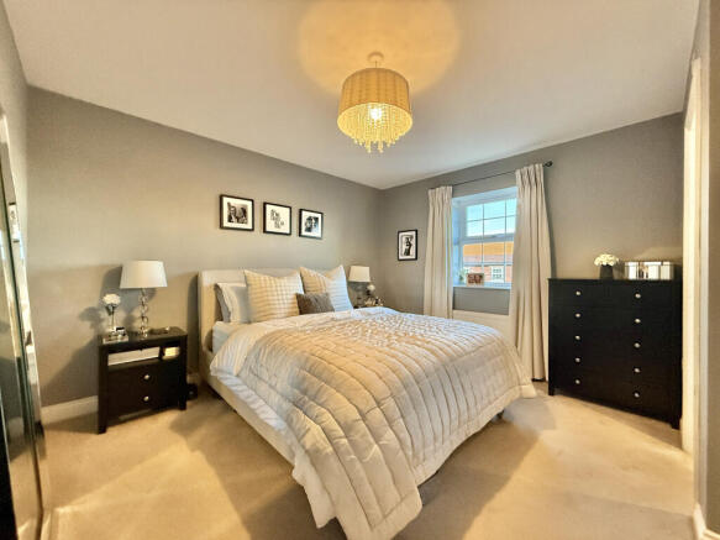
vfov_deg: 85.7
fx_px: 291
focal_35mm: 14
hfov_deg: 102.1
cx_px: 360
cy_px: 270
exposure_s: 1/100
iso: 500
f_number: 2.2
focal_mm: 2.22
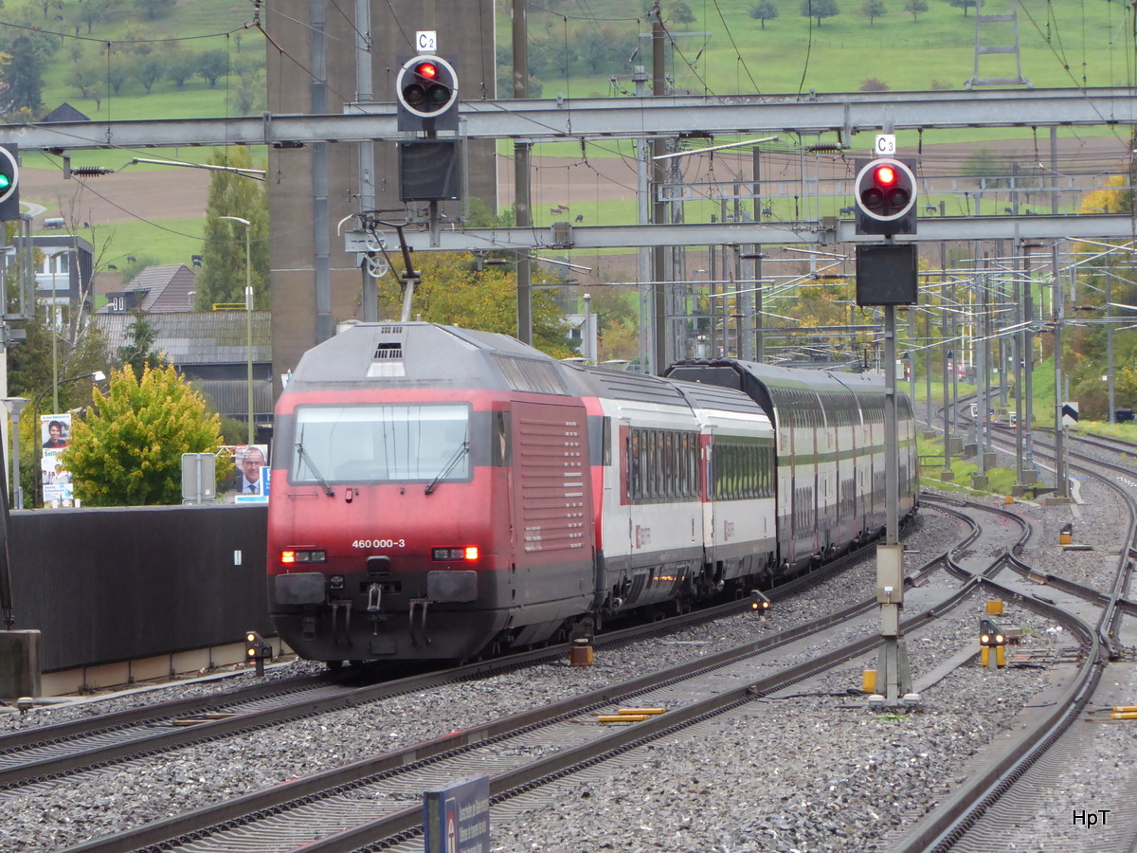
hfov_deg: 6.2
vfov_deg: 4.6
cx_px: 568
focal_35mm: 322
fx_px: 10576
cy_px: 426
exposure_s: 1/125
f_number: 5.9
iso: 400
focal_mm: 57.7
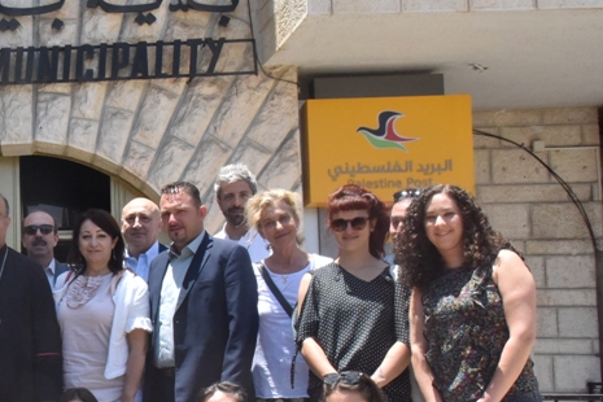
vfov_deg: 20.5
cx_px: -53
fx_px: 1105
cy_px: 295
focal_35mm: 66
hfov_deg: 27.9
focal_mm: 30
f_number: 16
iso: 2500
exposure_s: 1/1000
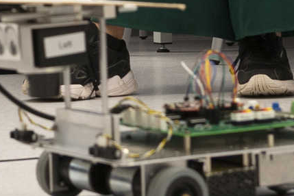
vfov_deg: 7.7
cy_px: -228
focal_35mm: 168
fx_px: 1372
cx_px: -20
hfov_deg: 12.1
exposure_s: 1/100
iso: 400
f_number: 3.5
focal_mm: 20
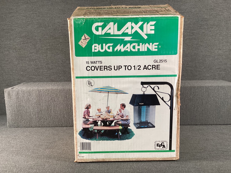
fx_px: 207
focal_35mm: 31
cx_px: 116
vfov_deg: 45.4
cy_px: 86
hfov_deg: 58.3
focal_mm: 3.3
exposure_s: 1/60
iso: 100
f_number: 2.4
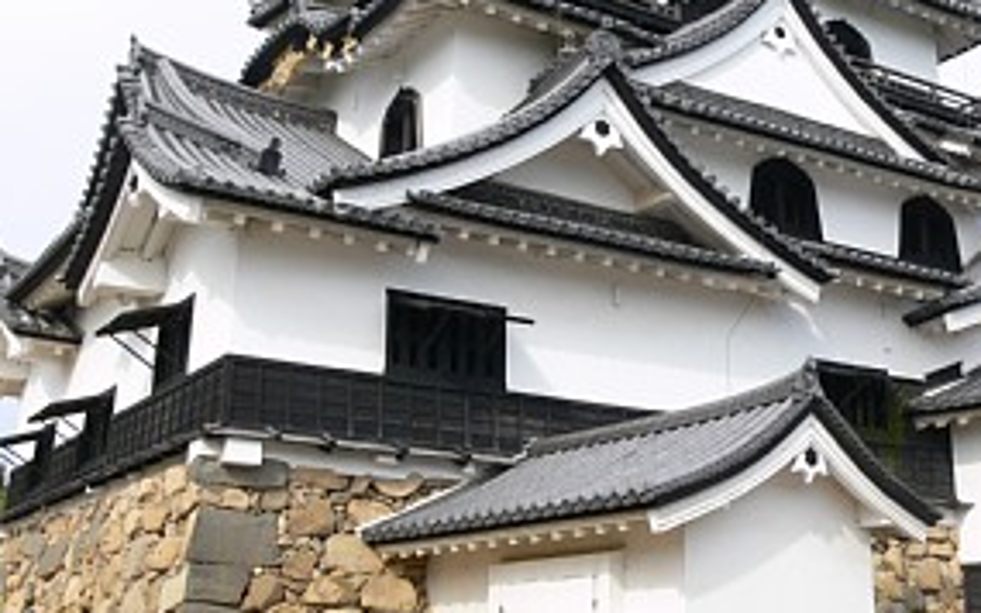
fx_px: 1390
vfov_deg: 24.8
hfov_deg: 38.6
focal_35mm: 52
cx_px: 620
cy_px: 265
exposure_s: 1/200
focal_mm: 7.4
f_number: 5.6
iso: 80
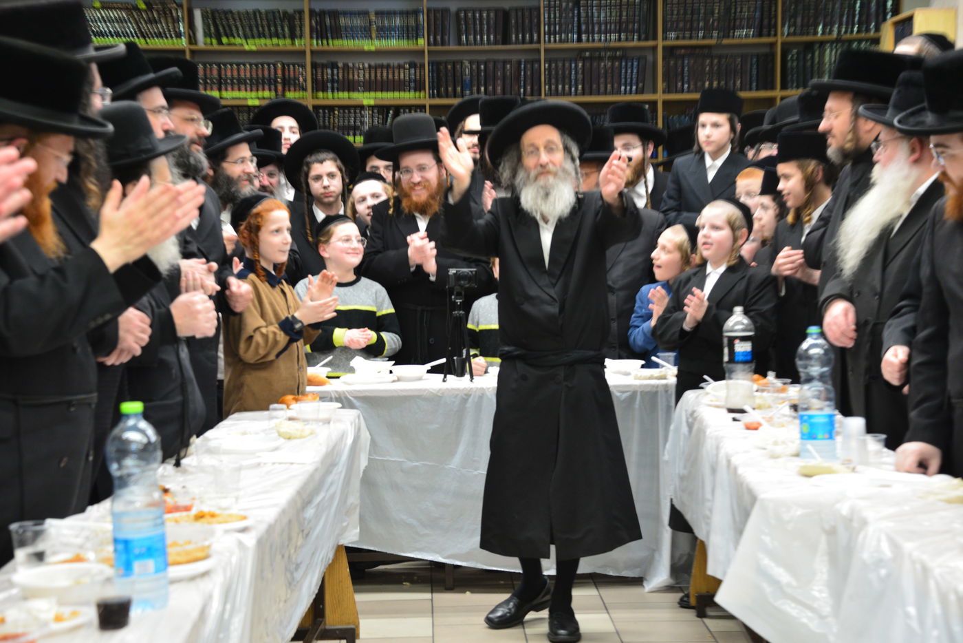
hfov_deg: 28.1
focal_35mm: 72
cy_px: 322
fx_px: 1926
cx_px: 482
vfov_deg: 18.9
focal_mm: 72
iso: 1250
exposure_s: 1/80
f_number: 5.6
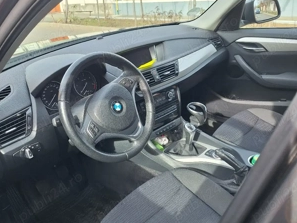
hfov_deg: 58.3
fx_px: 266
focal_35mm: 31
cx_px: 148
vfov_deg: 45.3
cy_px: 131
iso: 40
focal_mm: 5.54
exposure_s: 1/222
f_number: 1.8
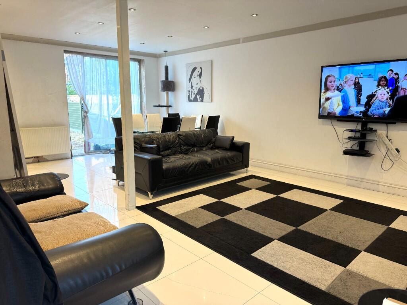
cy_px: 152
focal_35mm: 24
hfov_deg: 71.6
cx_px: 204
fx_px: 282
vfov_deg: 56.8
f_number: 1.78
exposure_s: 1/100
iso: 125
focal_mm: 6.76
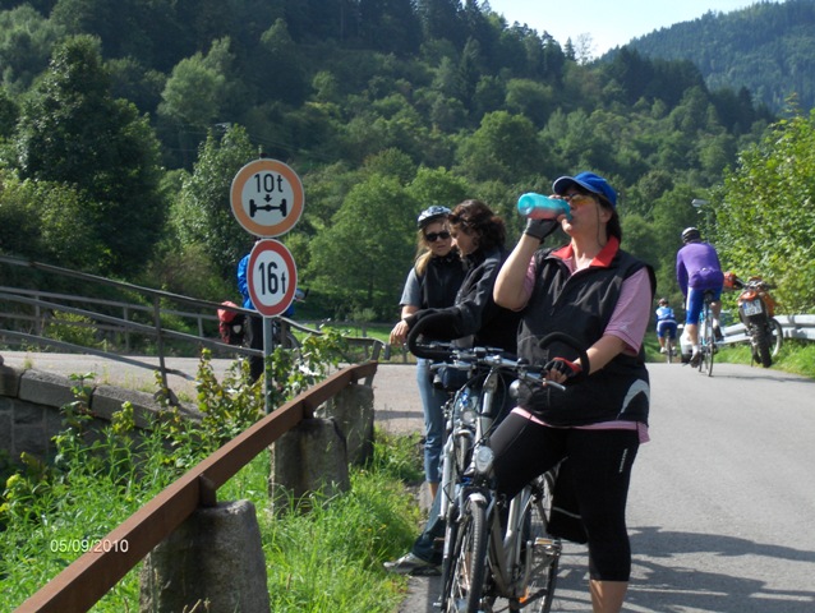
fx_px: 1886
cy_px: 306
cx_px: 408
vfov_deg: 18.5
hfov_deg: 24.4
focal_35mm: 80
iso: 112
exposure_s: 1/361
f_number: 4.09
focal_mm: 17
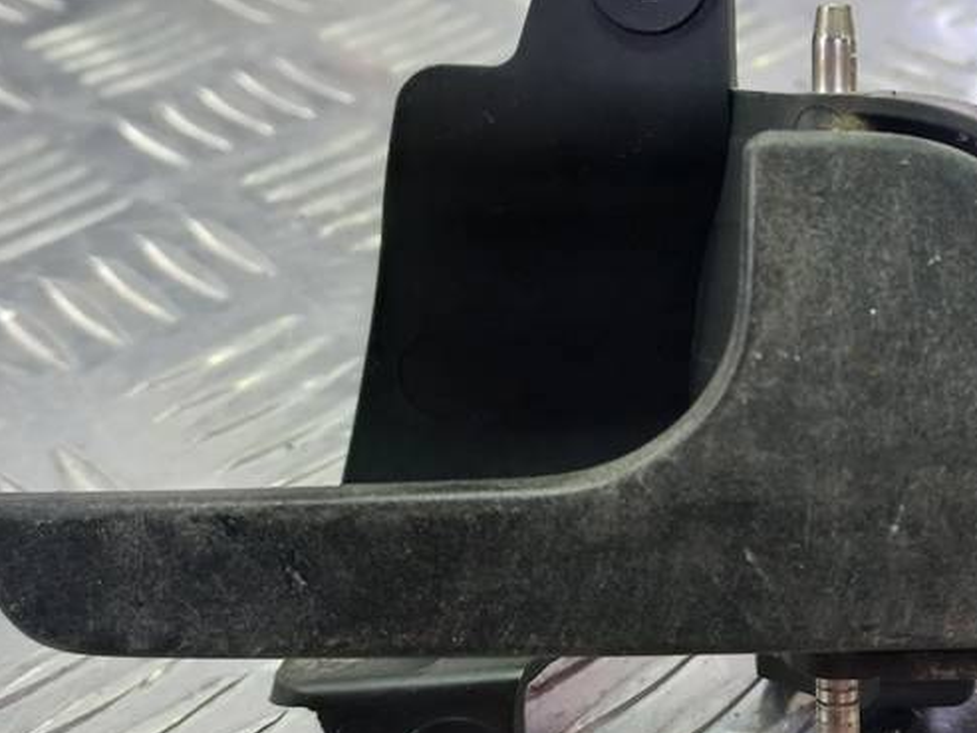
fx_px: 1468
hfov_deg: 35.8
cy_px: 346
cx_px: 753
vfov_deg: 28.0
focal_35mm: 52
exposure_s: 1/50
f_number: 1.8
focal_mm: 4.6
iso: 125
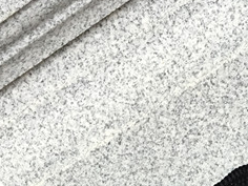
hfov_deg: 16.2
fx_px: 845
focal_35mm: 118
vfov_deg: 11.9
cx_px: 267
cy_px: 293
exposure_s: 1/105
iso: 25
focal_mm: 3.3
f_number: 2.4
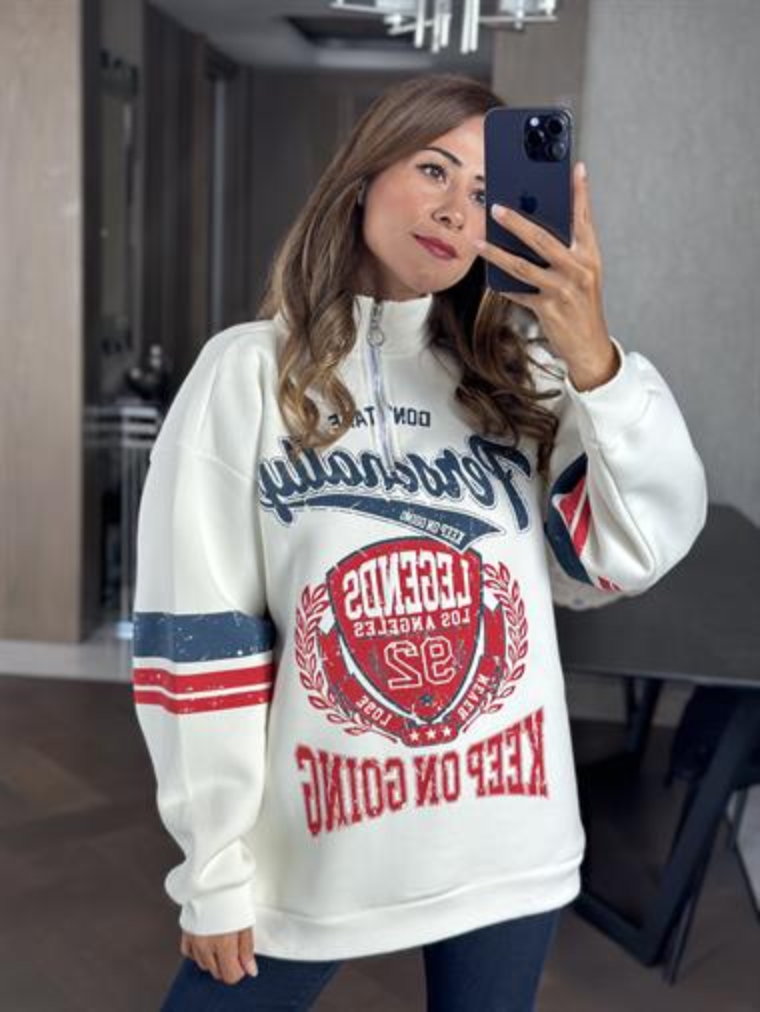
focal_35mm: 48
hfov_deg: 30.3
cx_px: 380
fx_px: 1404
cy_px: 506
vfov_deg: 39.6
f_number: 1.78
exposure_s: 1/121
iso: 80
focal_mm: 6.86
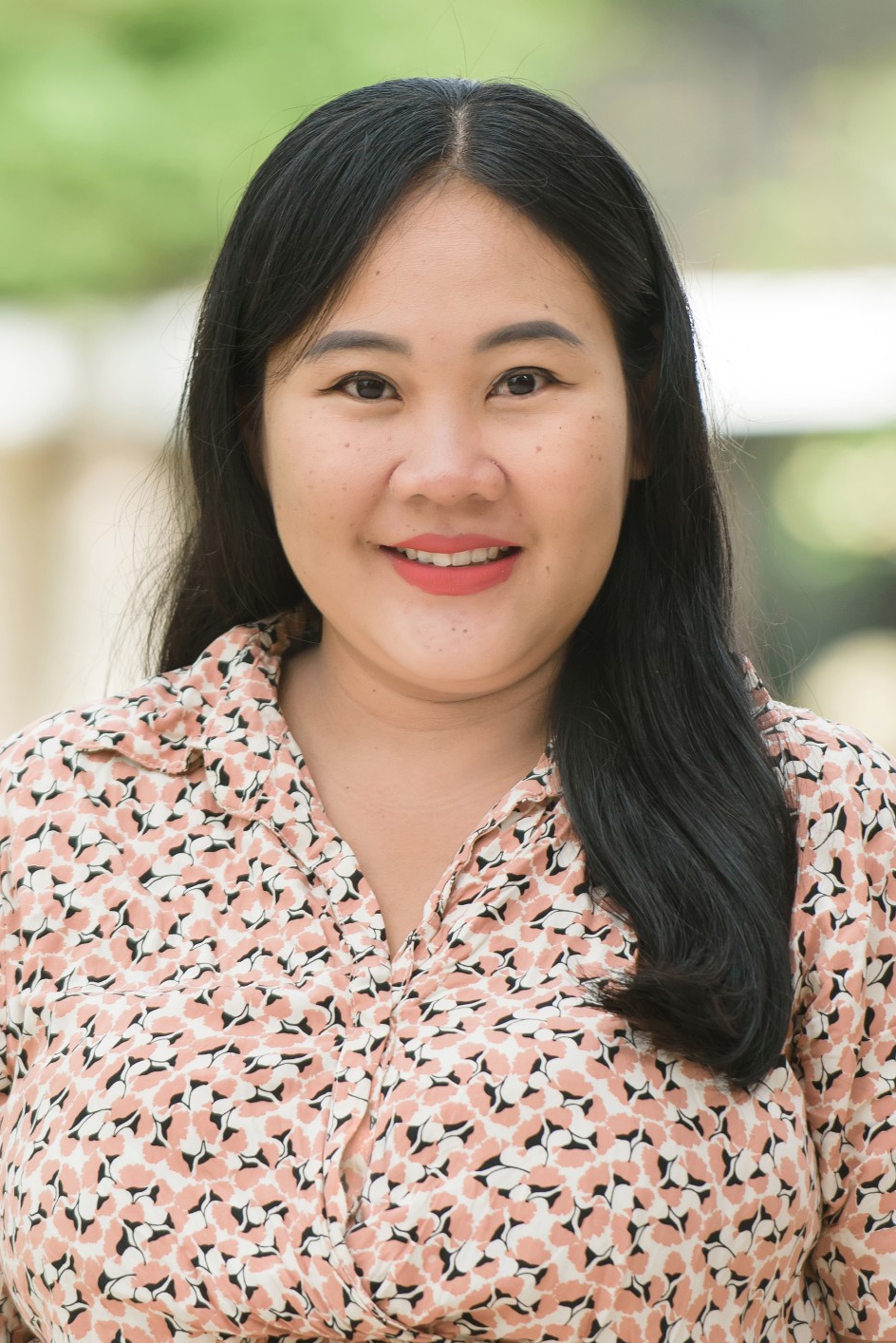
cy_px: 639
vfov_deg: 10.0
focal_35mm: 206
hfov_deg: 6.7
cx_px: 457
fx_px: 7683
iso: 200
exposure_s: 1/500
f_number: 3.5
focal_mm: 180
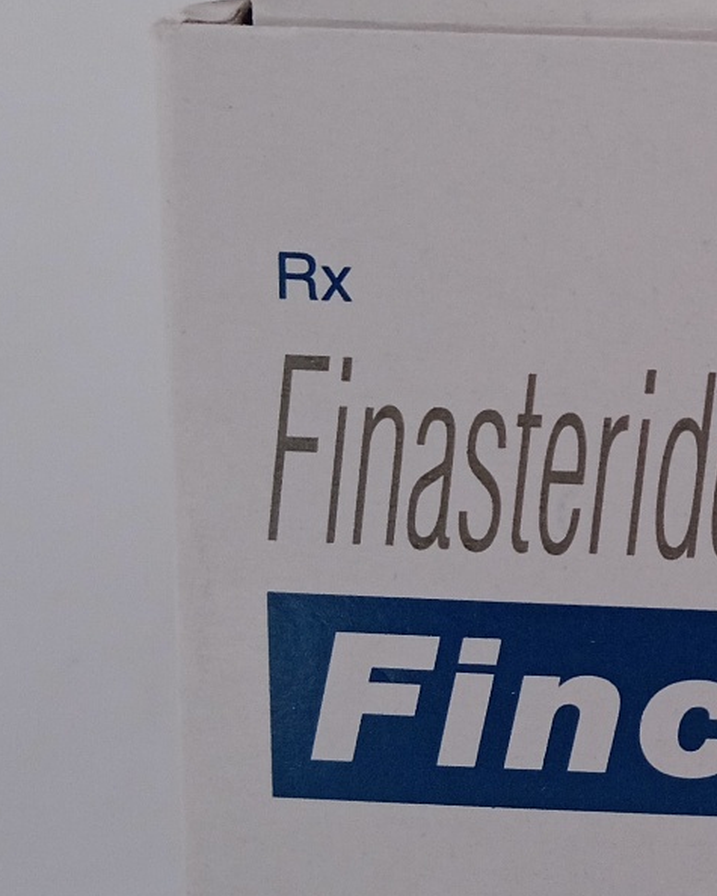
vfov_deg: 20.8
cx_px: 980
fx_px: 2441
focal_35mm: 92
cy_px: 409
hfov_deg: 15.7
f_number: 2.2
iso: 111
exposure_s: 1/195
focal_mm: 3.43
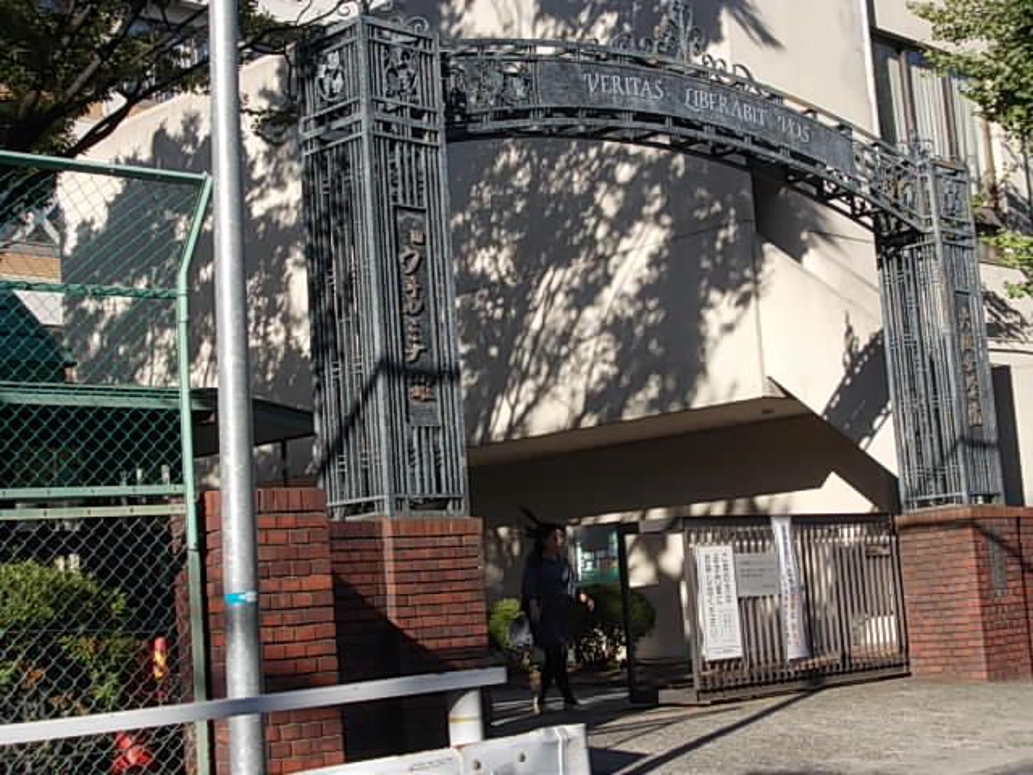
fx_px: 1791
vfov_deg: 24.4
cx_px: 516
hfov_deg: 32.2
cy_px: 388
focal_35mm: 60
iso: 80
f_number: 8
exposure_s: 1/125
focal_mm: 8.5
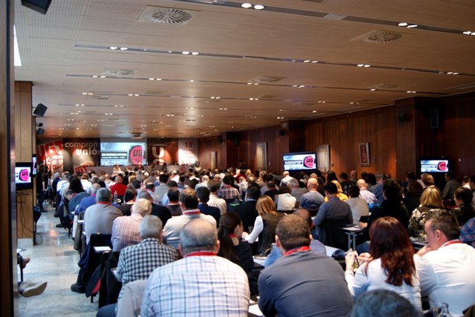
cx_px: 238
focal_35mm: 36
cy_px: 158
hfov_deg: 53.1
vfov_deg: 36.9
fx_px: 475
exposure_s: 1/10
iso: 400
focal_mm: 24
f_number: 4
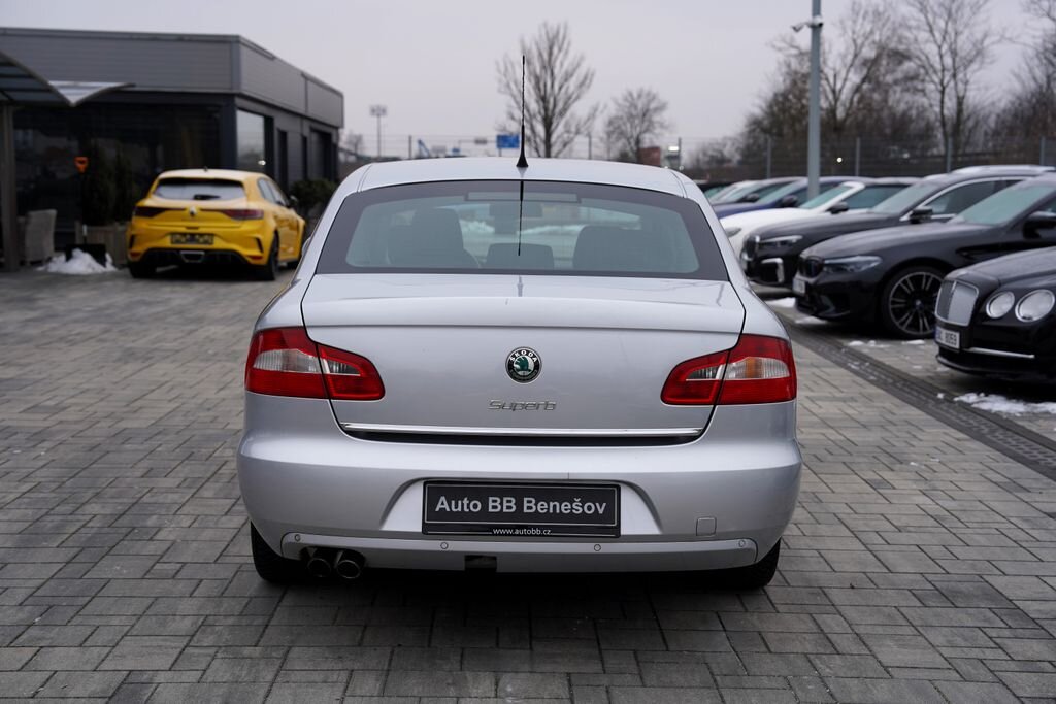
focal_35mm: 48
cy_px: 352
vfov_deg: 28.1
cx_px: 528
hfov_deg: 41.1
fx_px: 1408
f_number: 4.5
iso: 100
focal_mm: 48
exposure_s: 1/125
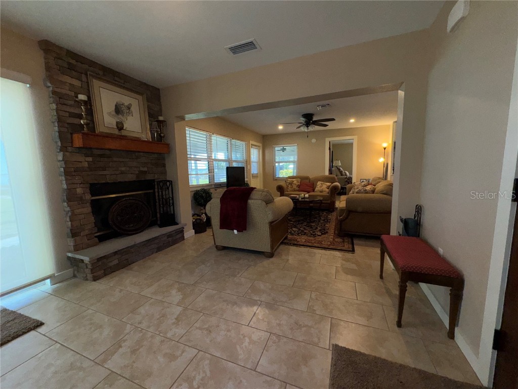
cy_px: 194
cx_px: 259
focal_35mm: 14
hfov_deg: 102.1
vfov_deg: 85.7
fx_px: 209
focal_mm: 2.22
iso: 80
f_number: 2.2
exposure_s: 1/112
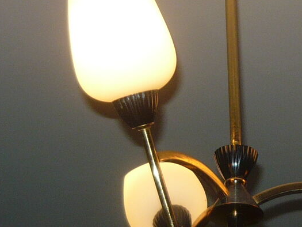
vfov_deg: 11.1
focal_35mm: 134
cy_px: 98
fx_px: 1169
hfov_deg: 14.6
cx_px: 243
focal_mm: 5.5
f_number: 2.8
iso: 100
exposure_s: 1/160
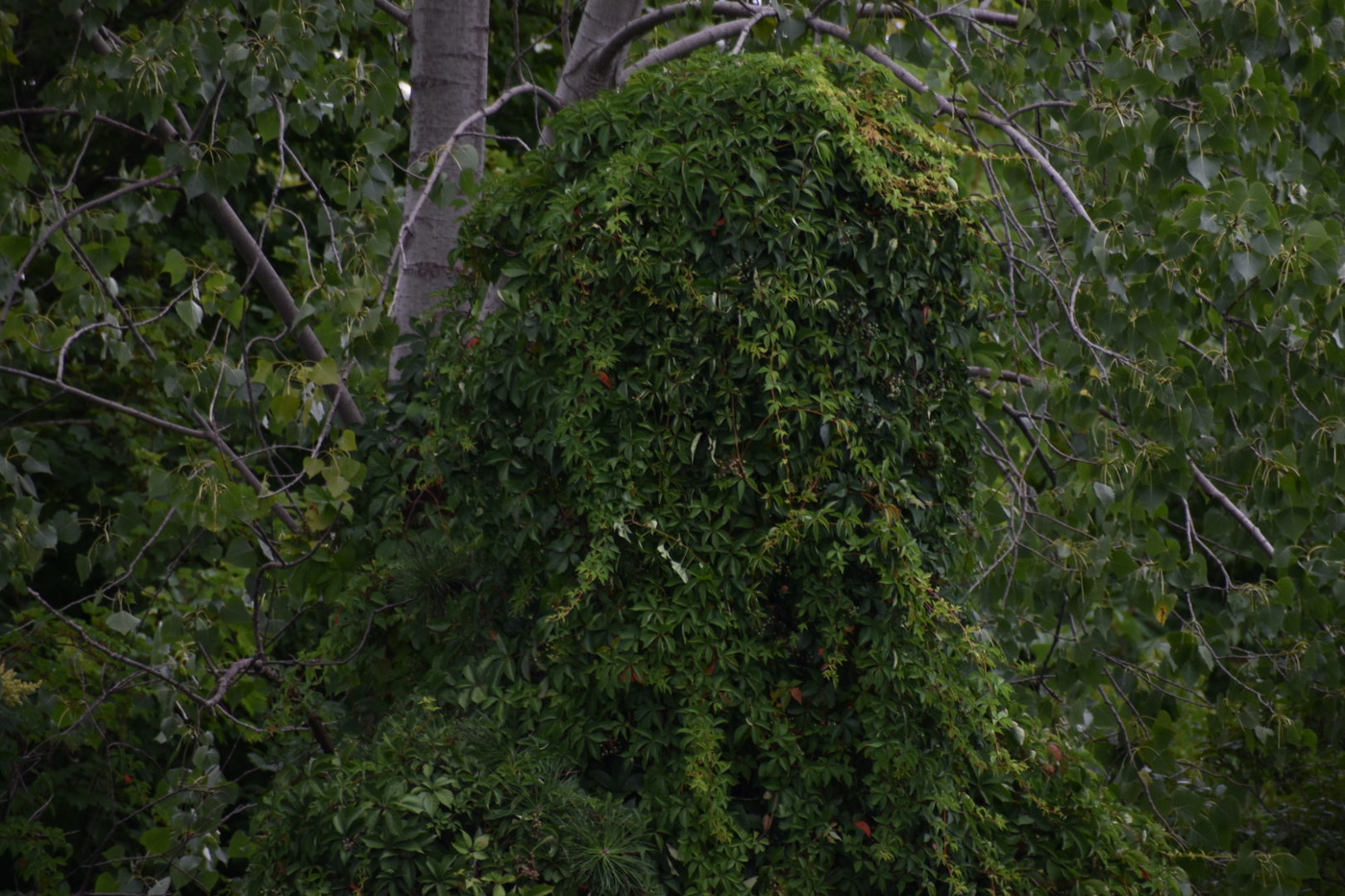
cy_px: 448
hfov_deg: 4.6
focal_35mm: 450
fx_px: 16809
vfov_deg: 3.1
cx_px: 672
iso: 100
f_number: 6.3
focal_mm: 300
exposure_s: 1/50
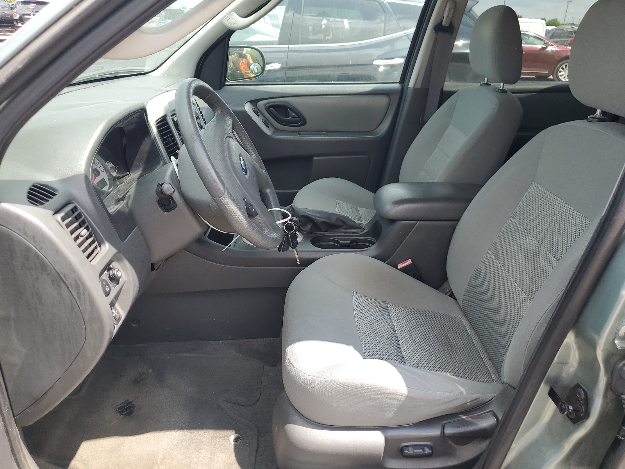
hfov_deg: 67.3
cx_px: 312
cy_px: 234
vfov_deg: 53.1
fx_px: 469
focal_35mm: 26
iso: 50
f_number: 1.5
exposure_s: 1/588
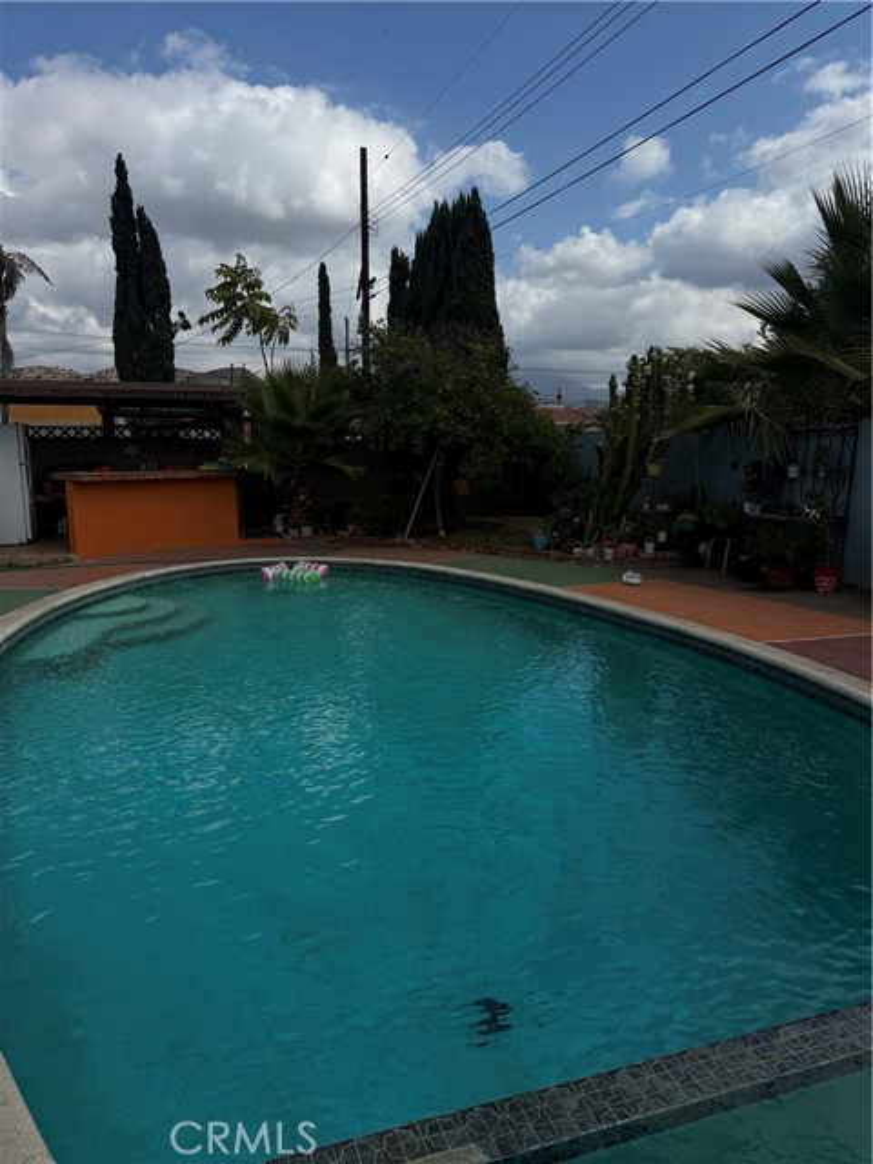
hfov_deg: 56.8
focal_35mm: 24
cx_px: 436
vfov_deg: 71.6
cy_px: 582
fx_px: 807
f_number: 1.78
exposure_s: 1/10309
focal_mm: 6.76
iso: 80
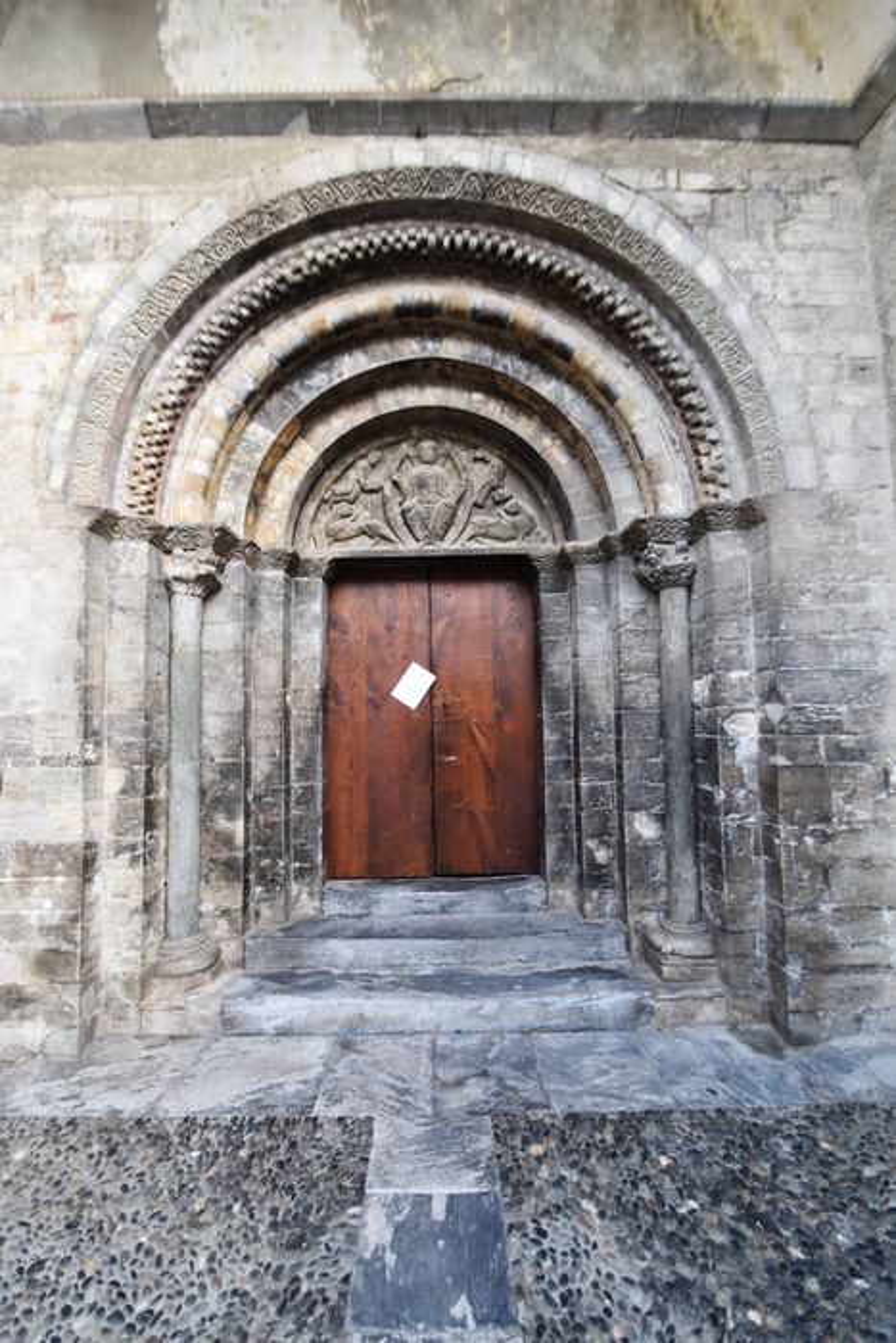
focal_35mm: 16
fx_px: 616
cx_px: 448
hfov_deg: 72.1
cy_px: 672
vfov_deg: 95.0
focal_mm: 11
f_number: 4
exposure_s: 1/60
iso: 500
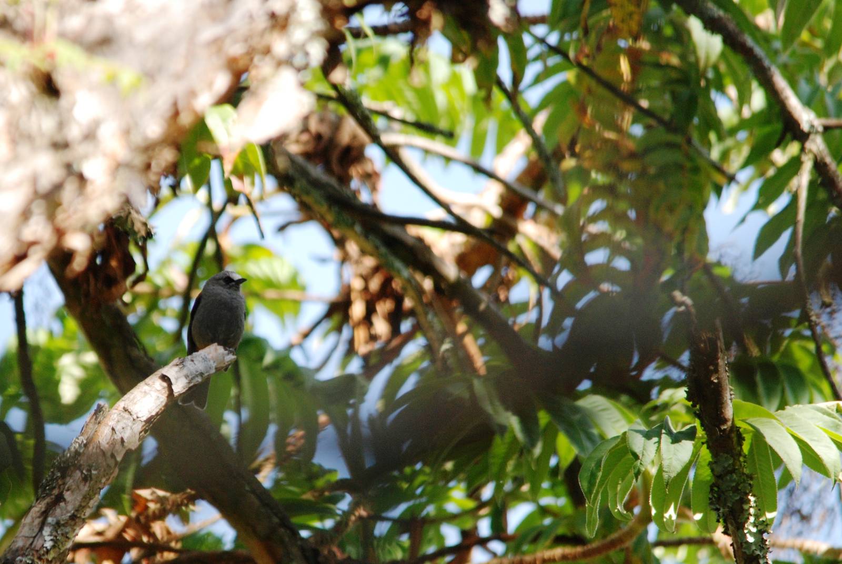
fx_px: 17562
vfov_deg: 1.8
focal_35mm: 750
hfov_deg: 2.7
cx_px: 421
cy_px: 282
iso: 400
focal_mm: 500
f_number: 6.3
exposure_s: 1/250
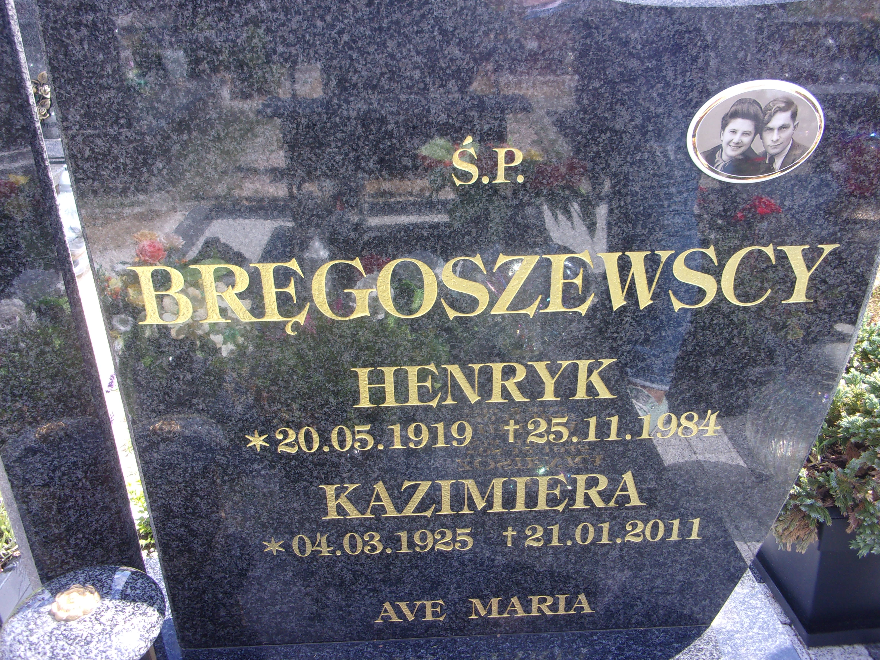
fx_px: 712
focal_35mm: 28
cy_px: 330
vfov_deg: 49.7
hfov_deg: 63.4
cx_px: 440
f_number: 3.9
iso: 80
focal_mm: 5.1
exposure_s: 1/110
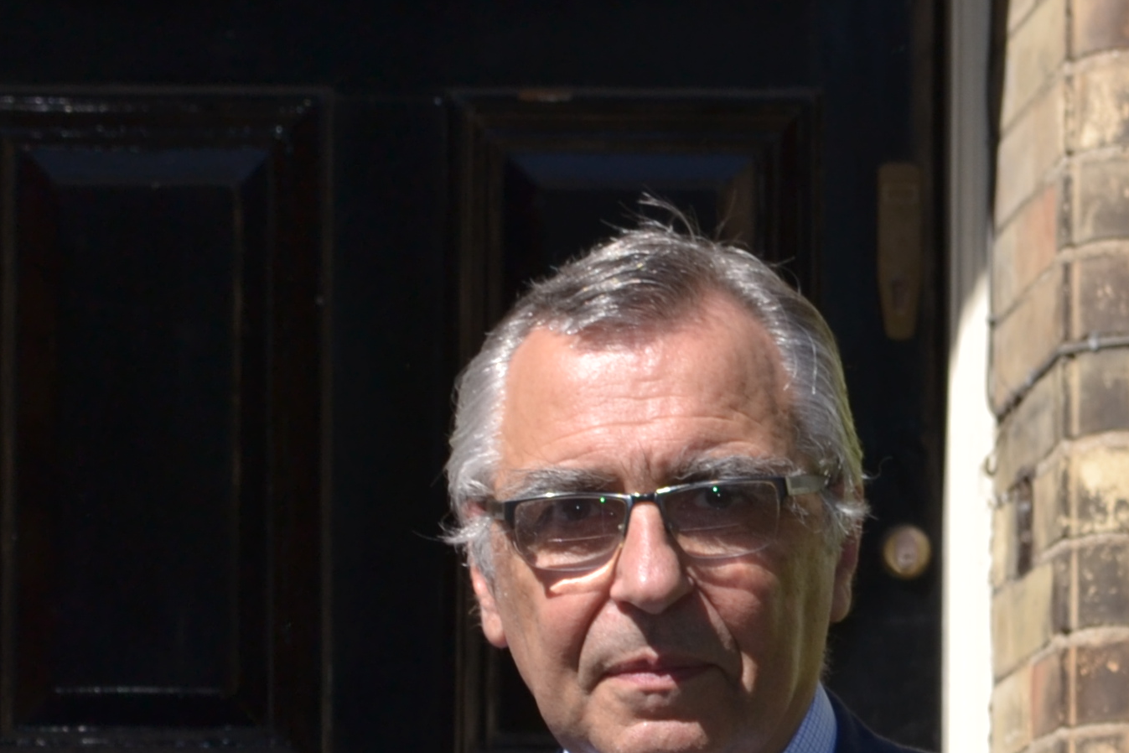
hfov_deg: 8.7
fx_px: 7401
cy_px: 1259
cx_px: -88
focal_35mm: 236
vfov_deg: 5.7
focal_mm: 46
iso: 100
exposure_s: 1/200
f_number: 8
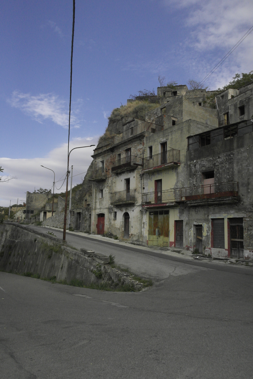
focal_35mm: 27
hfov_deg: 47.9
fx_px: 285
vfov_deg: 67.4
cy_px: 190
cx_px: 126
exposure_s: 1/4000
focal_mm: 18
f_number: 6.3
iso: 1600
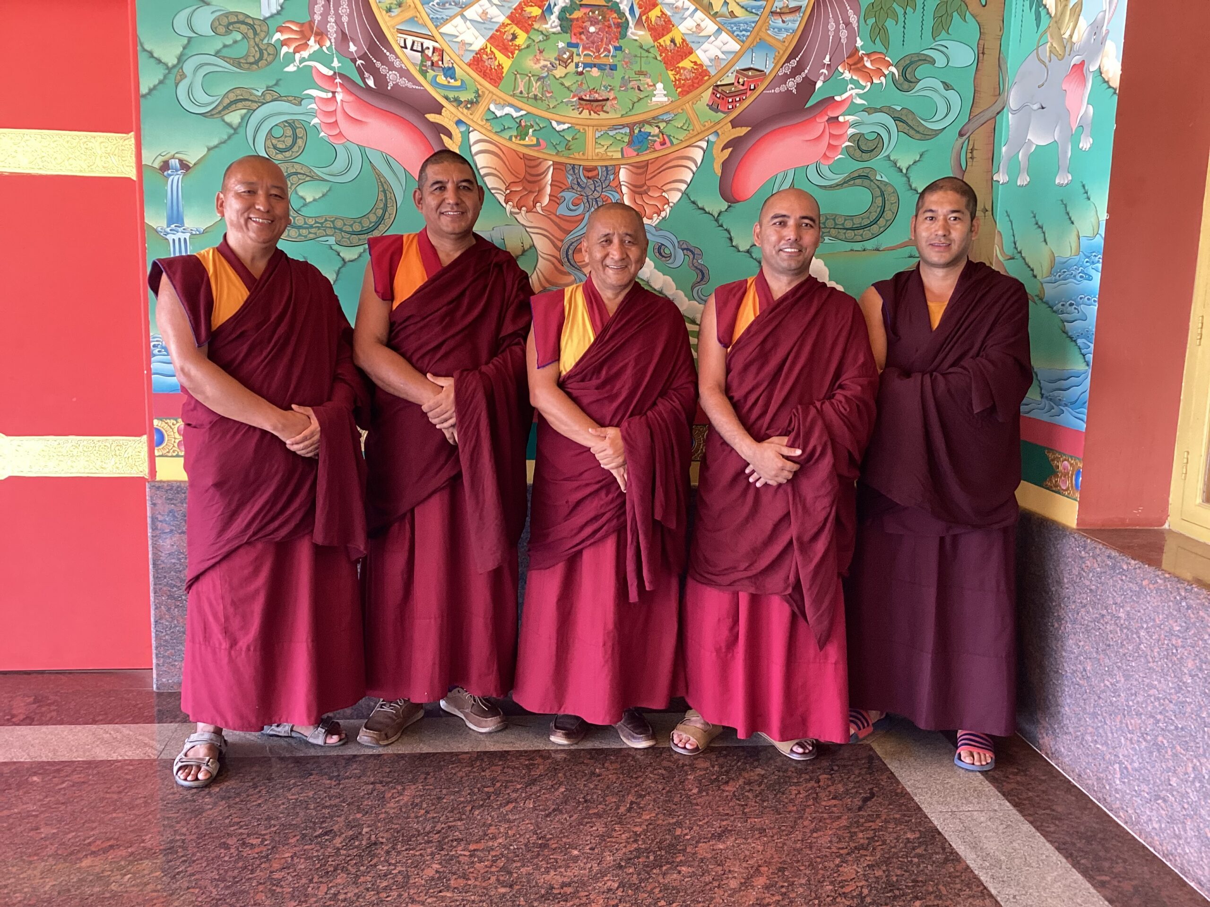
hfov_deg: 58.4
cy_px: 454
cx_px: 605
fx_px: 1084
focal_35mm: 31
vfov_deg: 45.4
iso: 125
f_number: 2.4
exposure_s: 1/60
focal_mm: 3.3
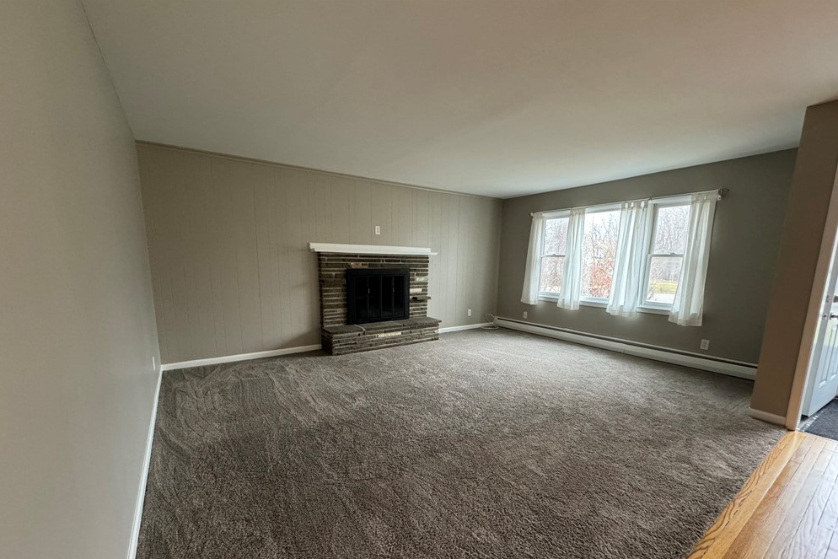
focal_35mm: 15
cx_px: 420
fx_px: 349
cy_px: 320
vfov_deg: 76.9
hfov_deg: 100.4
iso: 320
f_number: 2.2
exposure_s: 1/60
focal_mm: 2.22
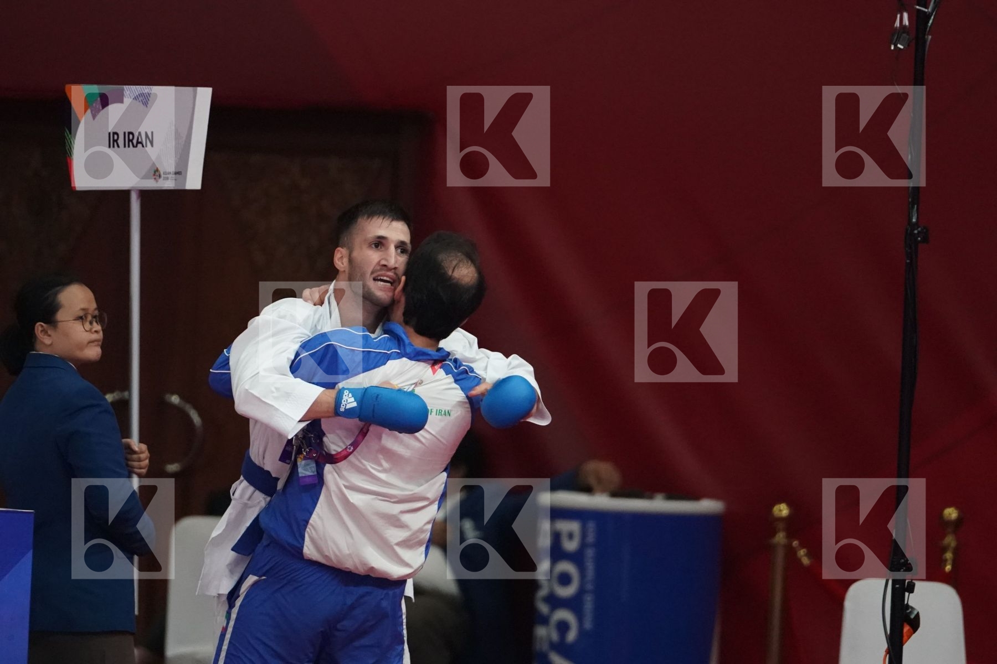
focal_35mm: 420
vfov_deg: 3.3
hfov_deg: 4.9
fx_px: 11631
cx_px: 498
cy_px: 332
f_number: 4
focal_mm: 280
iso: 6400
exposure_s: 1/1000
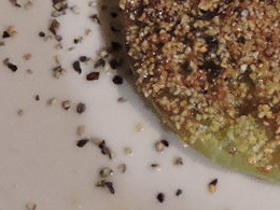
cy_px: -394
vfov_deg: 6.4
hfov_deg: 8.9
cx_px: 479
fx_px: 1739
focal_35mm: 215
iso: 400
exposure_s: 1/25
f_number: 3.8
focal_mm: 6.3
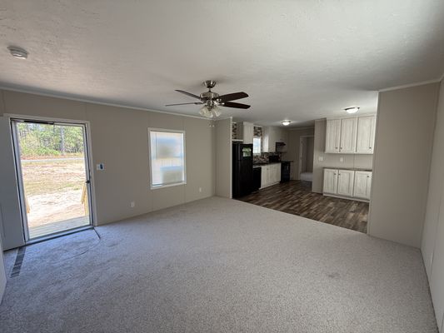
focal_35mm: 14
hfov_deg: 102.1
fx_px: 180
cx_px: 222
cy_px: 166
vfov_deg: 85.7
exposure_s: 1/120
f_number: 2.2
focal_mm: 2.22
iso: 100
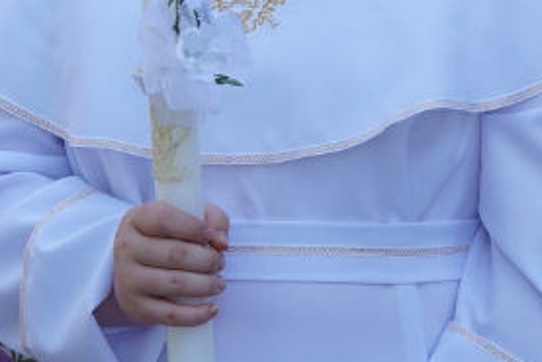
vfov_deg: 3.6
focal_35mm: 380
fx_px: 5724
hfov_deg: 5.4
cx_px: 509
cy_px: -66
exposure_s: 1/200
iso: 100
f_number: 5
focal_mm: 81
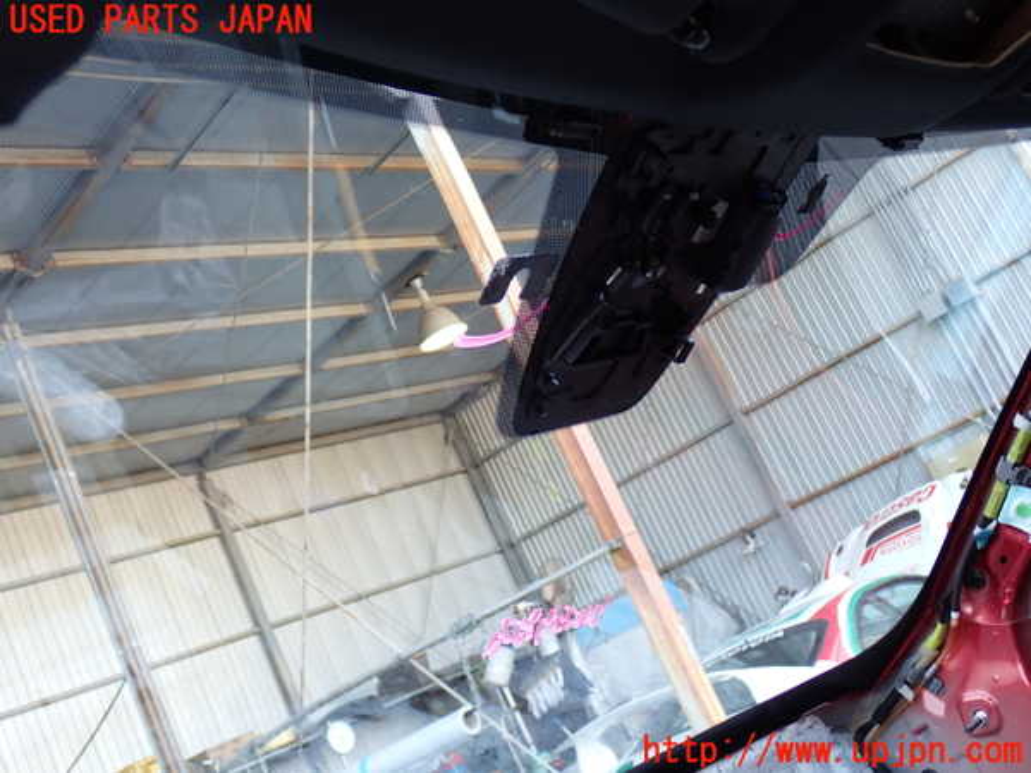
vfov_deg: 32.9
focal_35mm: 44
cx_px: 516
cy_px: 386
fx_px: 1310
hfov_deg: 42.9
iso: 200
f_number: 2.9
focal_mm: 7.84
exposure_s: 1/50
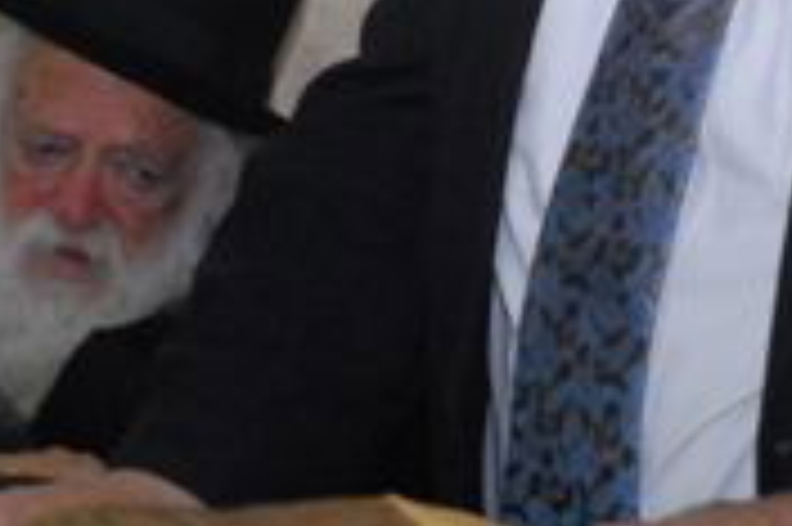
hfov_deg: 11.0
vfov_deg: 7.3
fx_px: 4088
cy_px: -121
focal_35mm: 186
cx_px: 558
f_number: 5.6
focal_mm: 34
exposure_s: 1/100
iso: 800
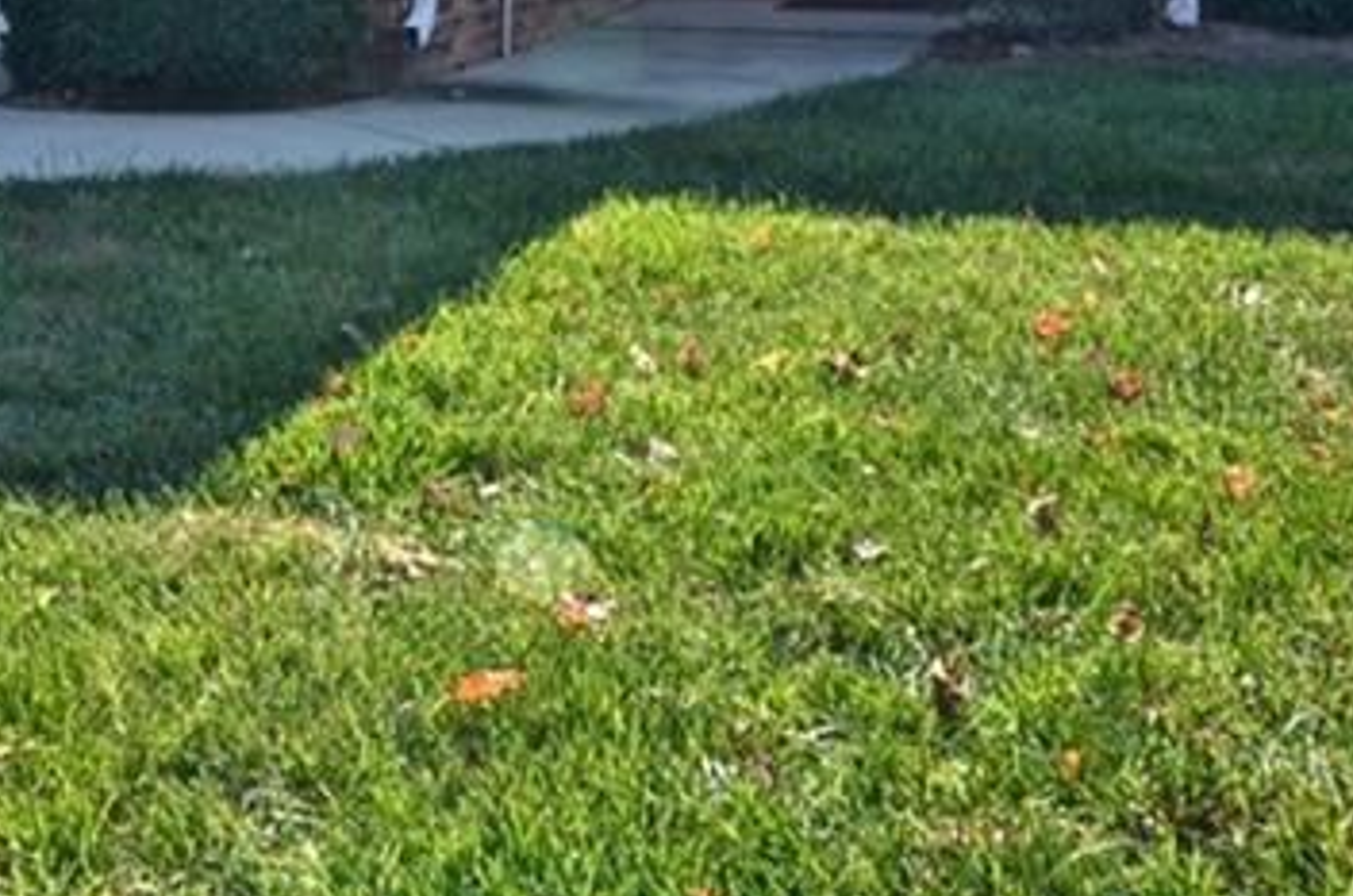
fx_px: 2454
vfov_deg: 19.4
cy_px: -210
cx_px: 588
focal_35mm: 65
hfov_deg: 30.8
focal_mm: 15
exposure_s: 1/160
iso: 100
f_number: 8
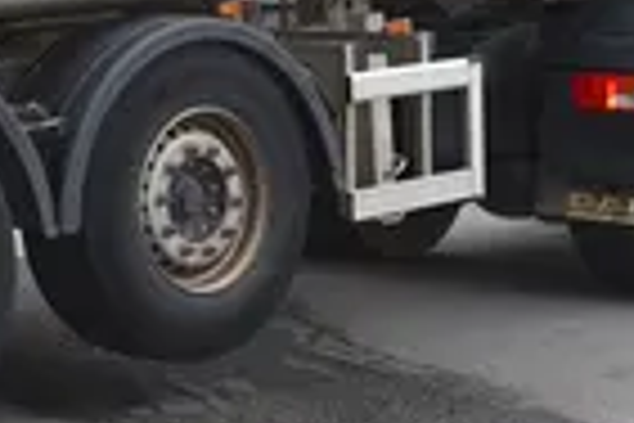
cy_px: -86
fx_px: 2272
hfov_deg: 15.2
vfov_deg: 10.5
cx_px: -157
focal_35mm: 129
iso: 250
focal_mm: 38
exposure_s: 1/160
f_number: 8
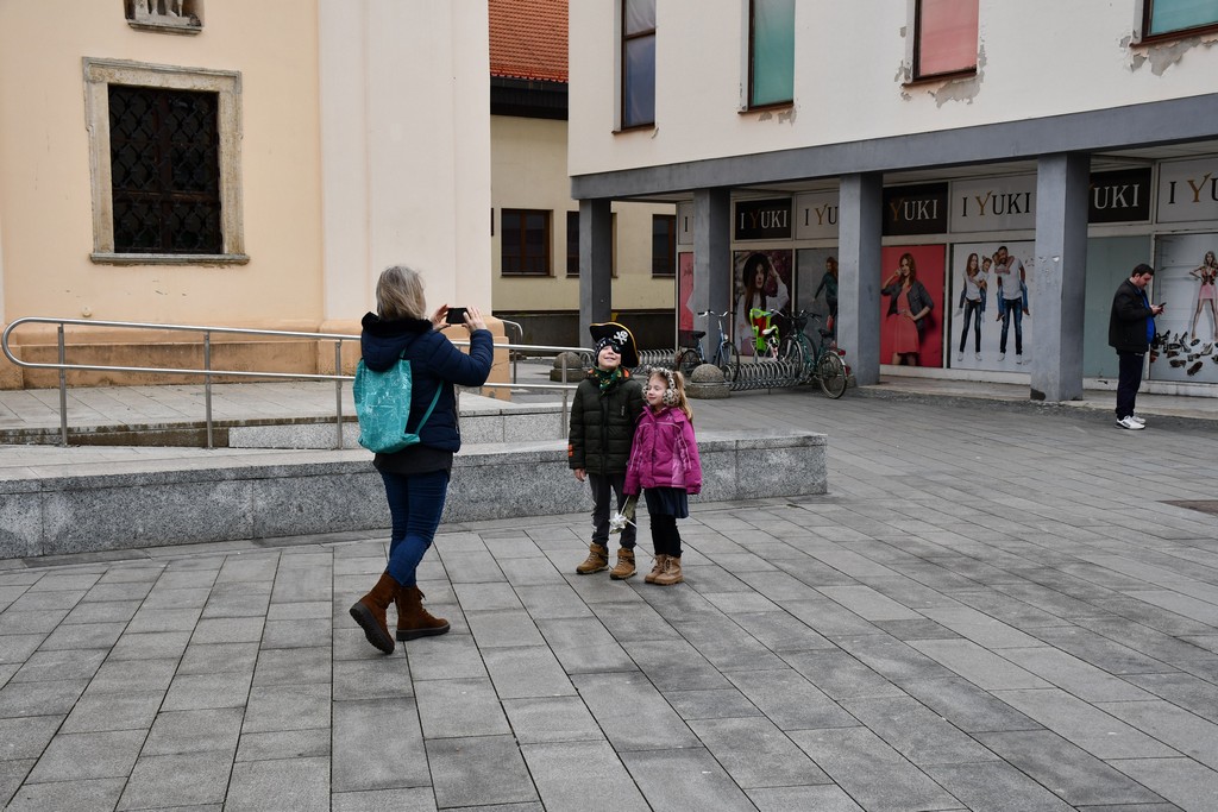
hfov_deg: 48.5
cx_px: 609
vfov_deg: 33.4
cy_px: 406
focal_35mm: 40
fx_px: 1353
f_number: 5.6
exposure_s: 1/250
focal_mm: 27
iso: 250
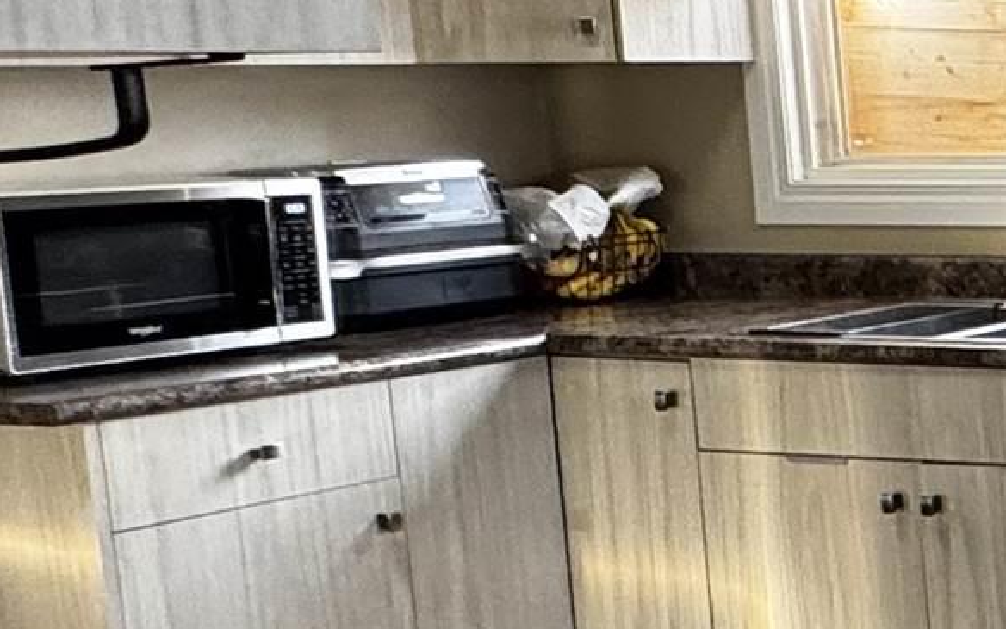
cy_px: 372
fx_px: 2139
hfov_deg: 18.7
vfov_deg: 16.7
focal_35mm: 78
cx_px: 1924
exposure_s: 1/120
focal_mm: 2.22
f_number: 2.2
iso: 160
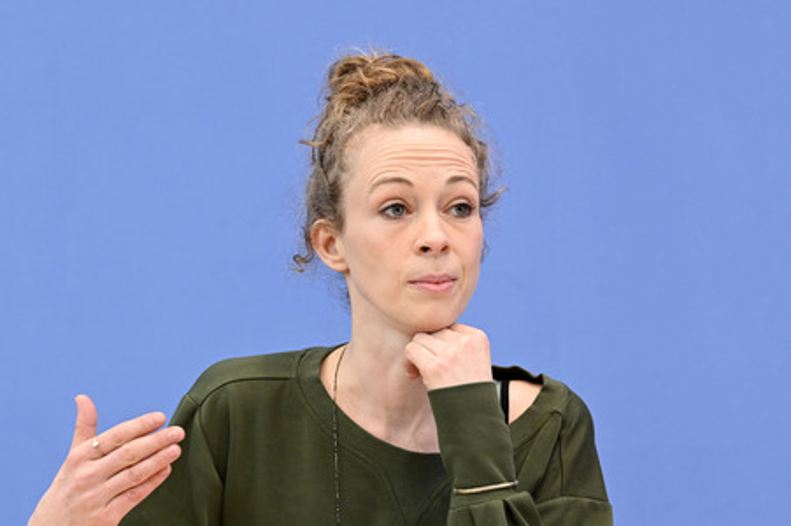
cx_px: 396
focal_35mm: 125
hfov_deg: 16.4
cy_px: 263
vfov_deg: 11.0
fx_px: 2744
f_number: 6.3
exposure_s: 1/500
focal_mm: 125
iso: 4000
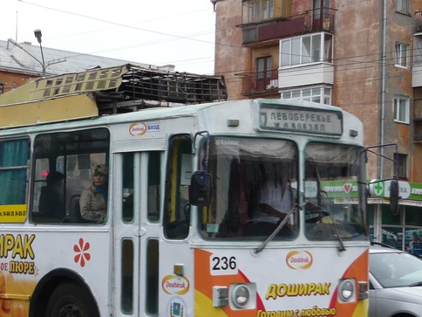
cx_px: 135
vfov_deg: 16.2
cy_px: 186
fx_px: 1109
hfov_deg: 21.4
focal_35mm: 91
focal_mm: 7
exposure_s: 1/500
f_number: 3.4
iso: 100
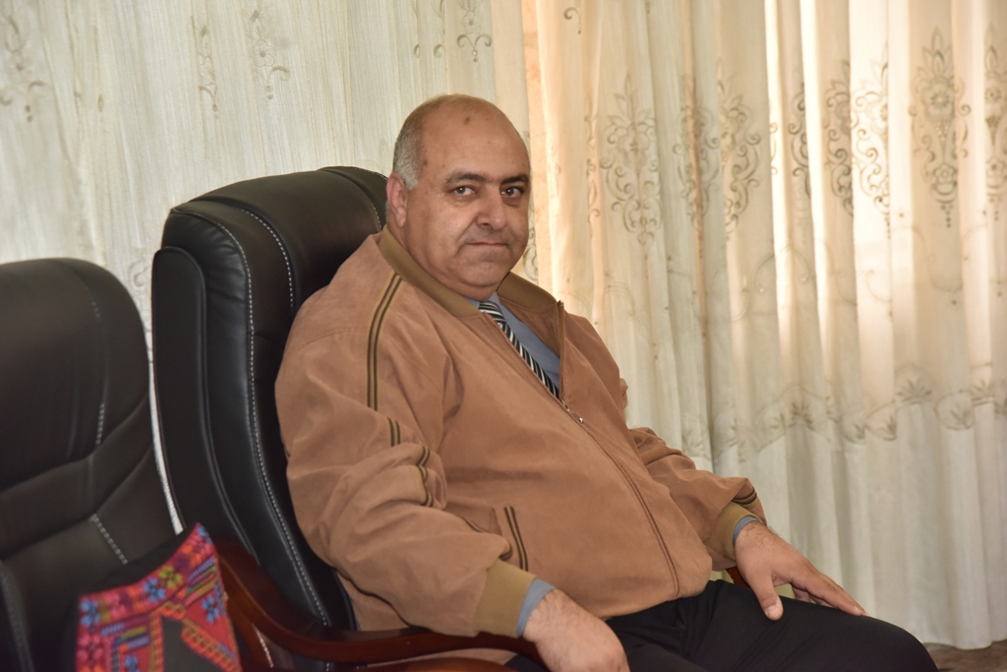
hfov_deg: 19.5
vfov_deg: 13.0
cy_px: 336
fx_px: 2937
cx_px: 504
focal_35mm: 105
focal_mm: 105
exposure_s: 1/80
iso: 1600
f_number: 5.6
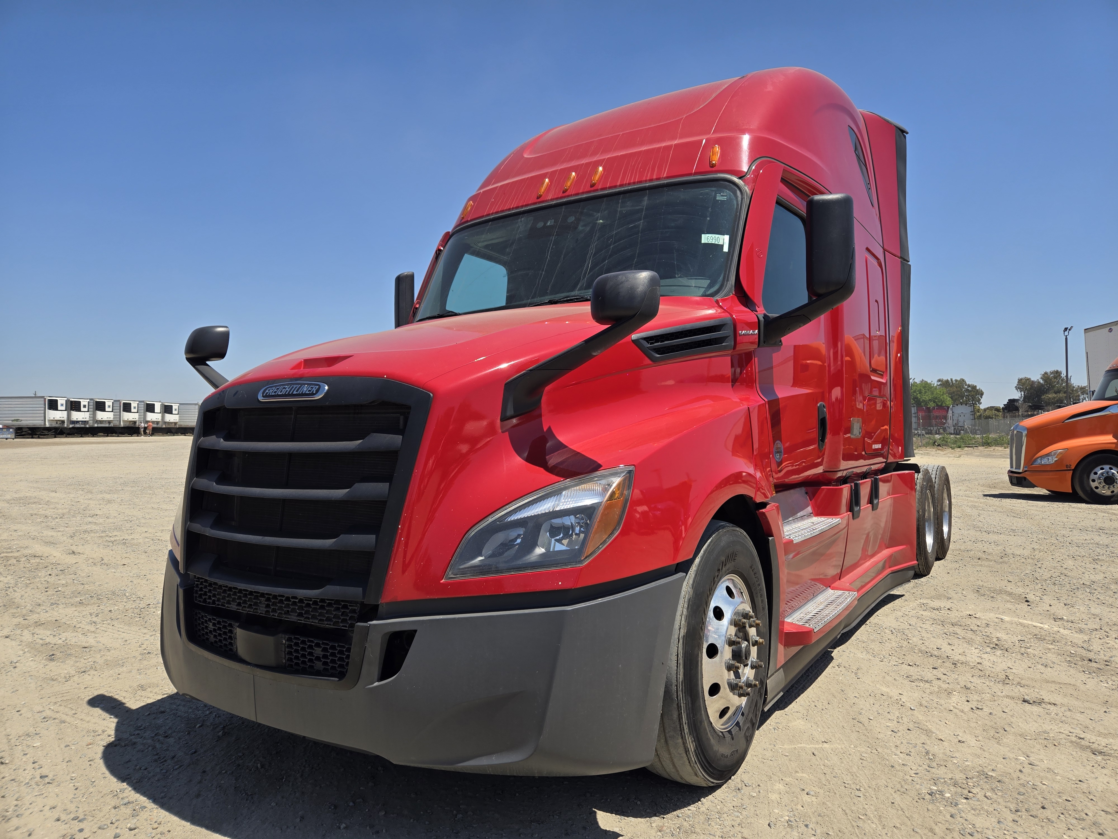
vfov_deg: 58.9
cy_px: 420
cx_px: 559
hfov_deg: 73.9
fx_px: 743
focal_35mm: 23
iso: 25
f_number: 1.8
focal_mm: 5.4
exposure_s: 1/2010
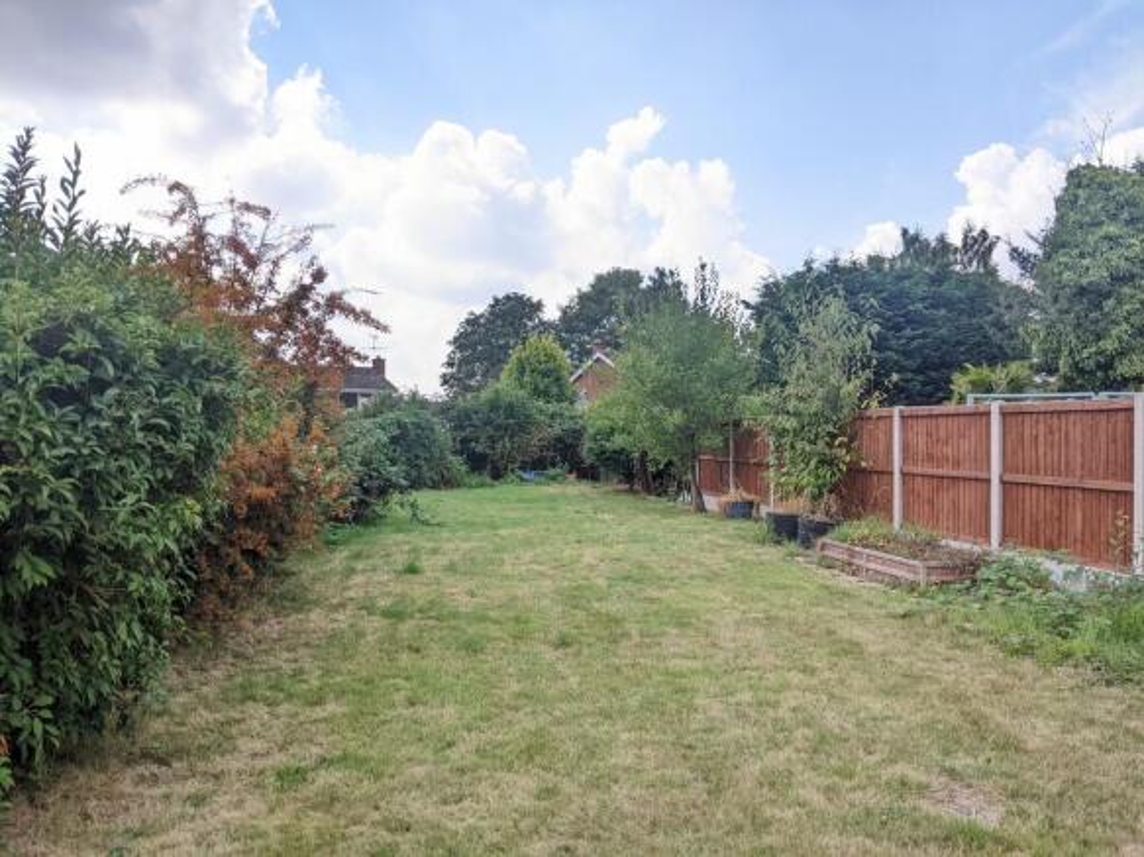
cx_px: 572
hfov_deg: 65.3
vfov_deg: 51.3
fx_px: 892
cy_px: 428
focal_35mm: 27
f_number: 1.8
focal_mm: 4.44
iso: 48
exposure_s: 1/1565
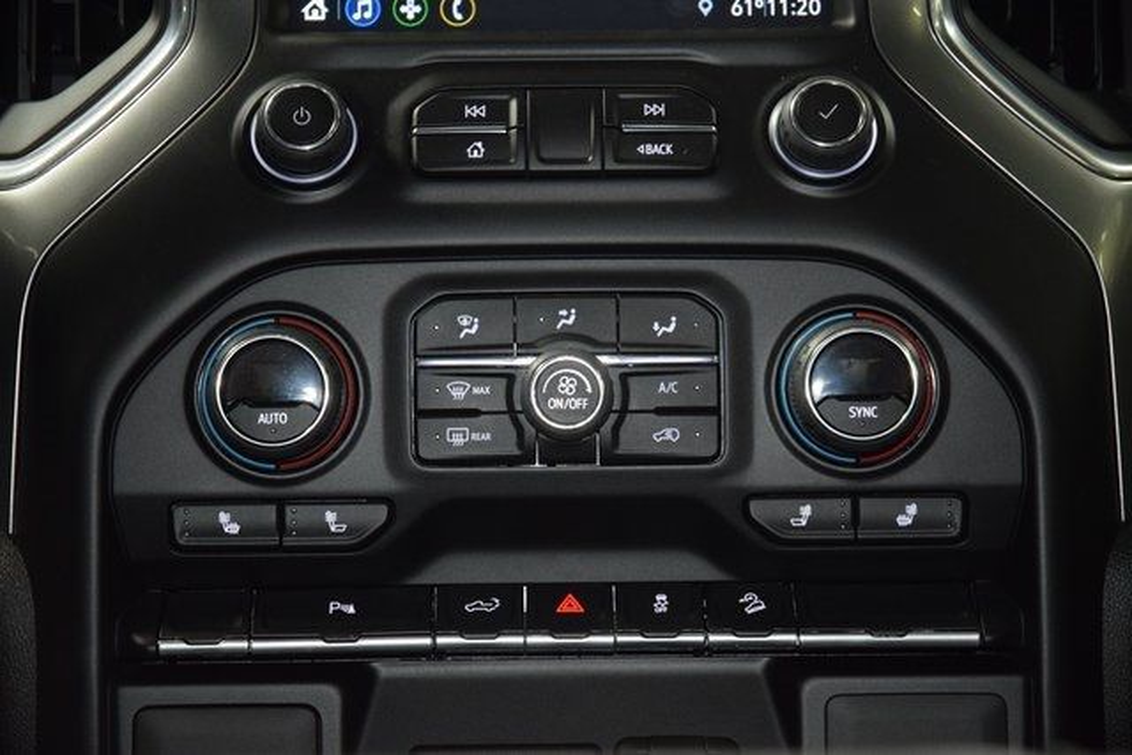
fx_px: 3302
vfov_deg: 13.0
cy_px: 378
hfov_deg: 19.5
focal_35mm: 105
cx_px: 566
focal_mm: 70
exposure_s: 1/30
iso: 2000
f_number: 4.5
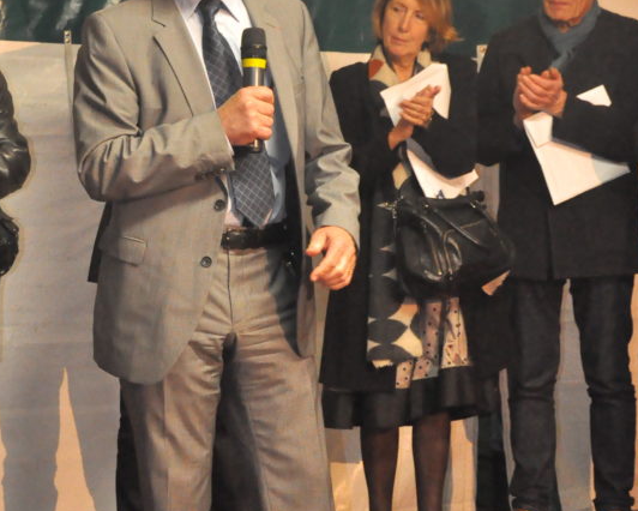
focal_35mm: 55
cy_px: 257
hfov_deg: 34.0
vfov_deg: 27.6
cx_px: 255
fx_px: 1039
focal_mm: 32
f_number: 5.6
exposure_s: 1/160
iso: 3200
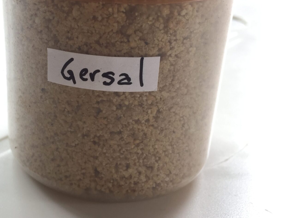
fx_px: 387
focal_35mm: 46
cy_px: 78
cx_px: 76
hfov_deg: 40.2
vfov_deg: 31.3
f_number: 2.2
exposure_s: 1/60
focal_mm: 4.15
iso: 40
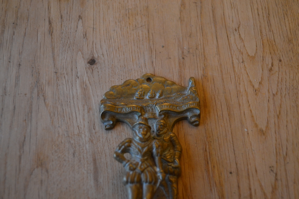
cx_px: 150
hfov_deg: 49.5
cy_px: 100
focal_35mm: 39
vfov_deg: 34.2
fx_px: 324
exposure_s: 1/60
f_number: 4.2
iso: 1000
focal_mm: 26
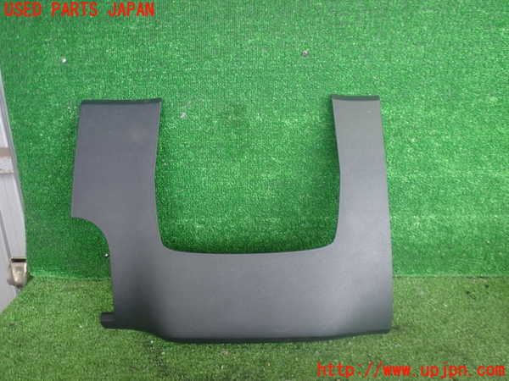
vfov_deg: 46.8
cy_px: 190
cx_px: 254
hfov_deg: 60.0
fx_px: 441
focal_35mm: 30
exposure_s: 1/60
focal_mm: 5.4
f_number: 2.3
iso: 200
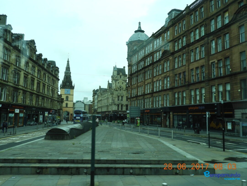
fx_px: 214
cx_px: 124
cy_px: 93
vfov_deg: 46.8
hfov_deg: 60.0
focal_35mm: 30
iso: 100
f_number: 3.5
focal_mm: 5.4
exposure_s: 1/100
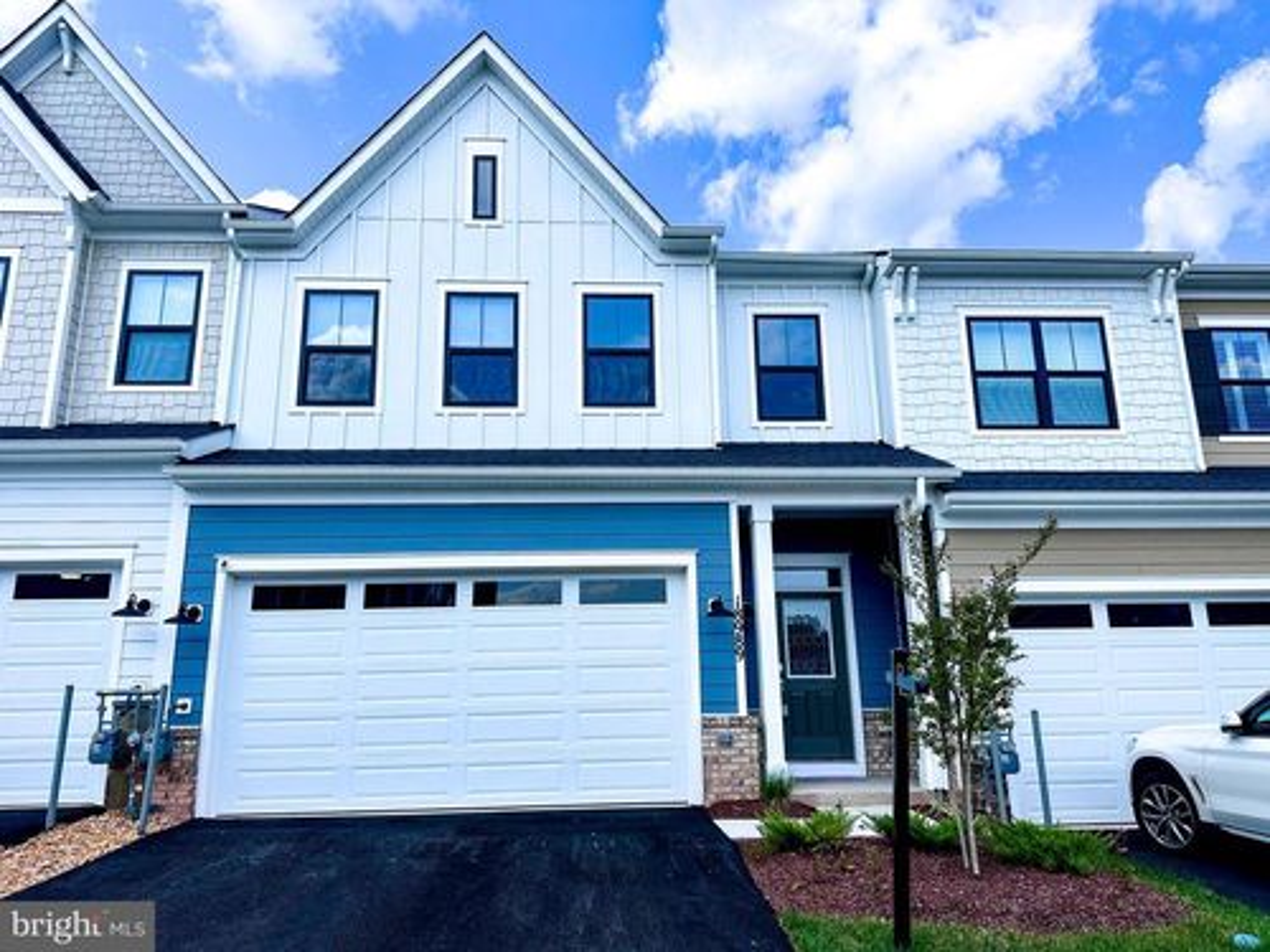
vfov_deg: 56.8
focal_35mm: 24
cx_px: 635
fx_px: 881
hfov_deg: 71.6
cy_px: 476
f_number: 1.78
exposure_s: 1/5263
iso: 80
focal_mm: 6.86
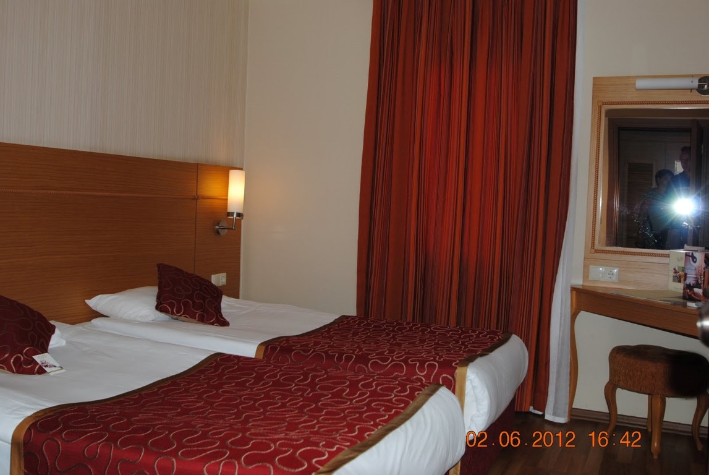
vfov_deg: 37.0
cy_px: 238
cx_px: 354
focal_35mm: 36
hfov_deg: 53.1
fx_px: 710
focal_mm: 24
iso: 200
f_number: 4.5
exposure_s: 1/60
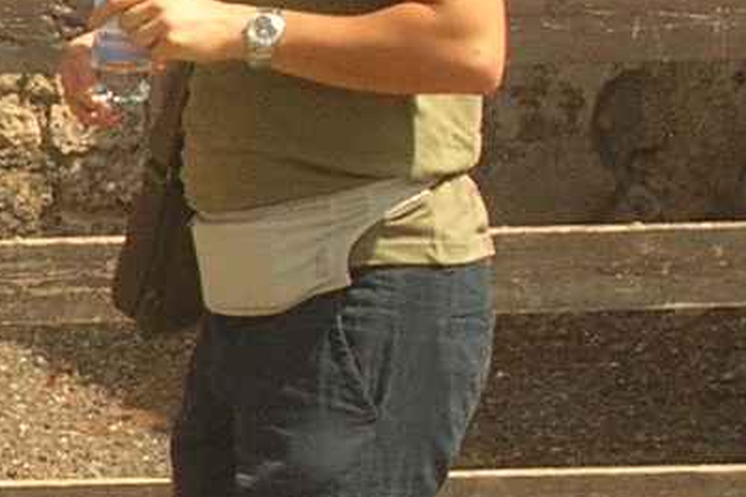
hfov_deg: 4.9
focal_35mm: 411
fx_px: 8516
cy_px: 390
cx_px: -955
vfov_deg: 3.3
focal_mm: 11.5
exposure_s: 1/392
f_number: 3.9
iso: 50
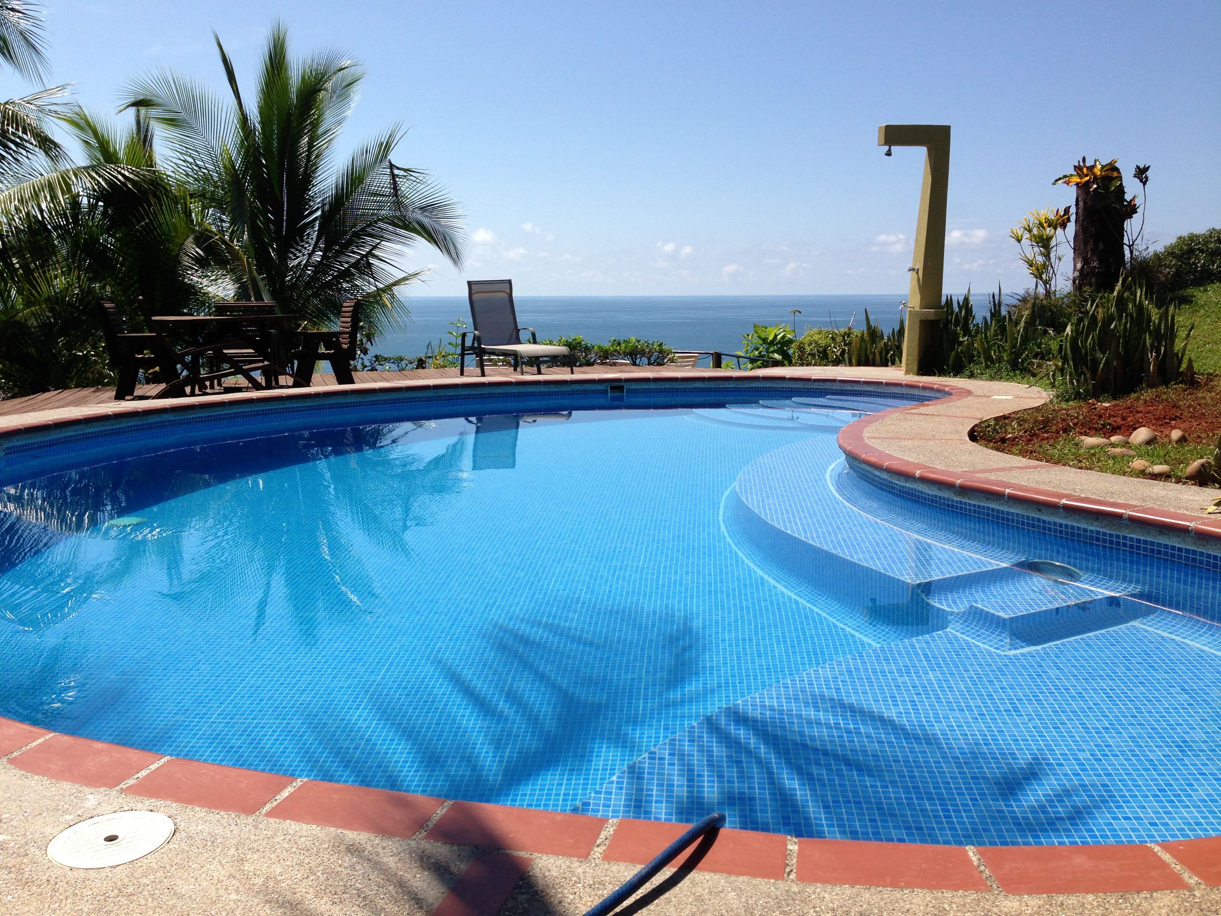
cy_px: 458
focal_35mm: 33
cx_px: 610
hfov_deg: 55.4
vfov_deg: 42.9
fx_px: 1164
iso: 50
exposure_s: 1/2008
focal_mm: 4.13
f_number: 2.4
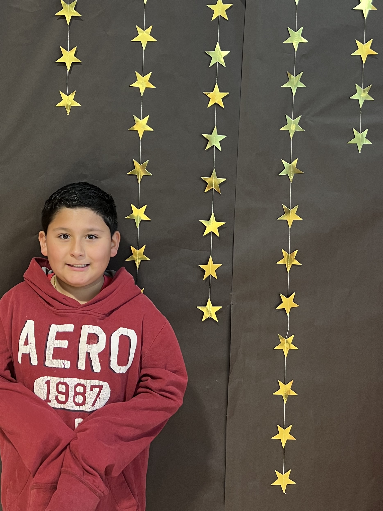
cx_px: 90
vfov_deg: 43.5
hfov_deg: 33.6
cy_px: 135
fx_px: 620
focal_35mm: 42
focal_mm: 5.7
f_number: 1.5
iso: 80
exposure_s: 1/60
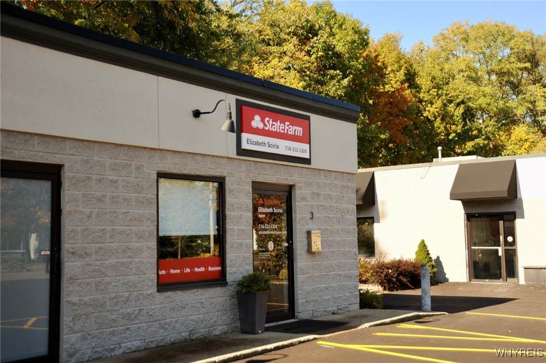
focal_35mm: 48
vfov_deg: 28.0
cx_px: 273
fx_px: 727
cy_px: 182
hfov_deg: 41.1
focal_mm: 48
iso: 640
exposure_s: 1/2000
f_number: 4.8
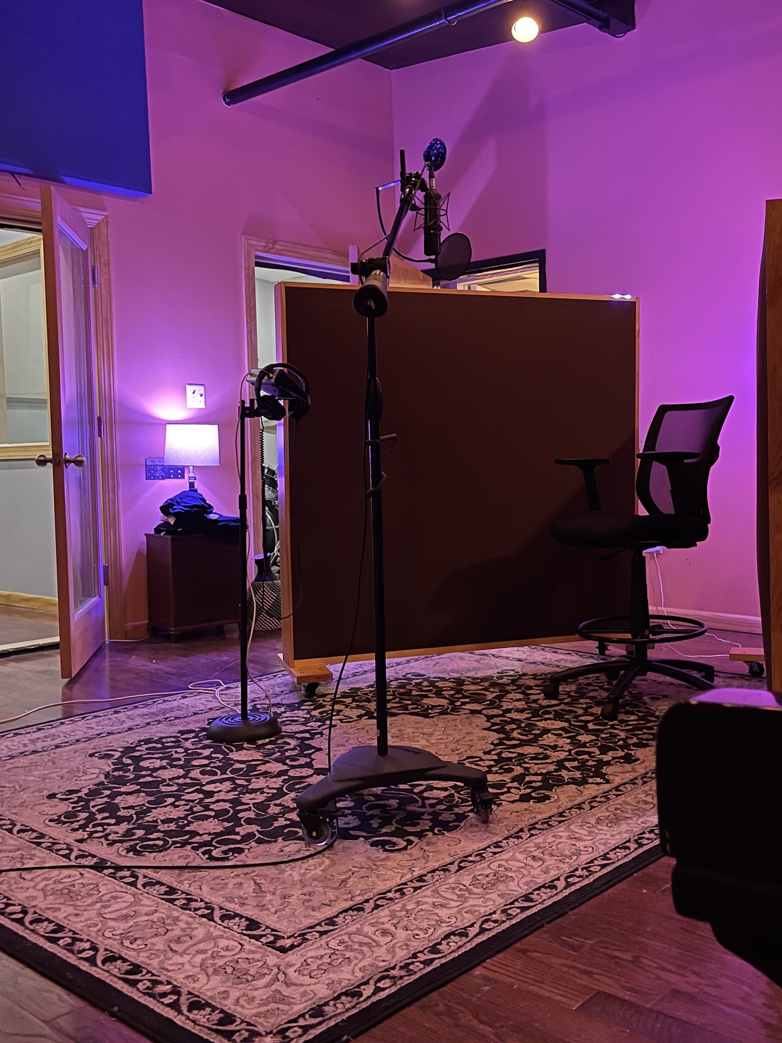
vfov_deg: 52.6
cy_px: 503
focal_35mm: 35
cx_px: 504
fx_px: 1054
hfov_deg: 40.3
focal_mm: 5.1
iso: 640
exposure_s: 1/15
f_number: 1.6
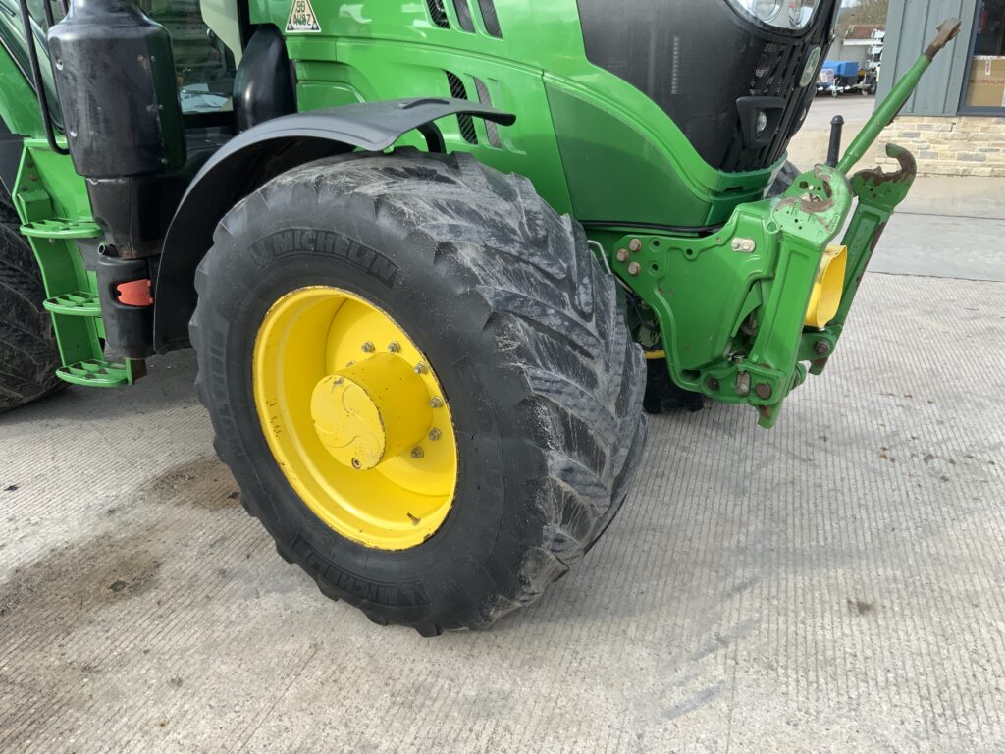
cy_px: 377
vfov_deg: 48.2
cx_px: 502
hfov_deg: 61.7
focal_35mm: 29
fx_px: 842
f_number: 1.8
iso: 16
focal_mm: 3
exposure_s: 1/340
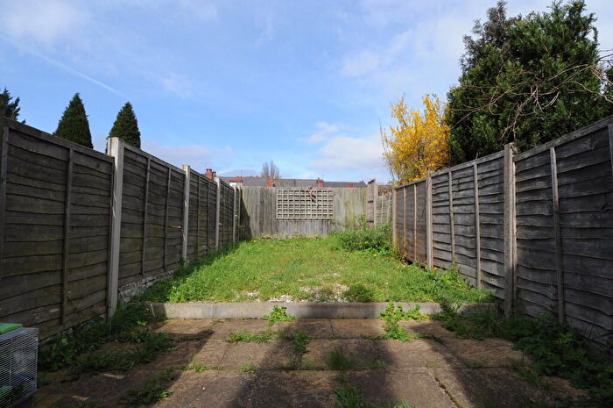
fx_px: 306
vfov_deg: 67.3
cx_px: 306
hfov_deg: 90.1
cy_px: 204
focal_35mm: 18
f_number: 16
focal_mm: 12
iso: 400
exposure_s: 1/250
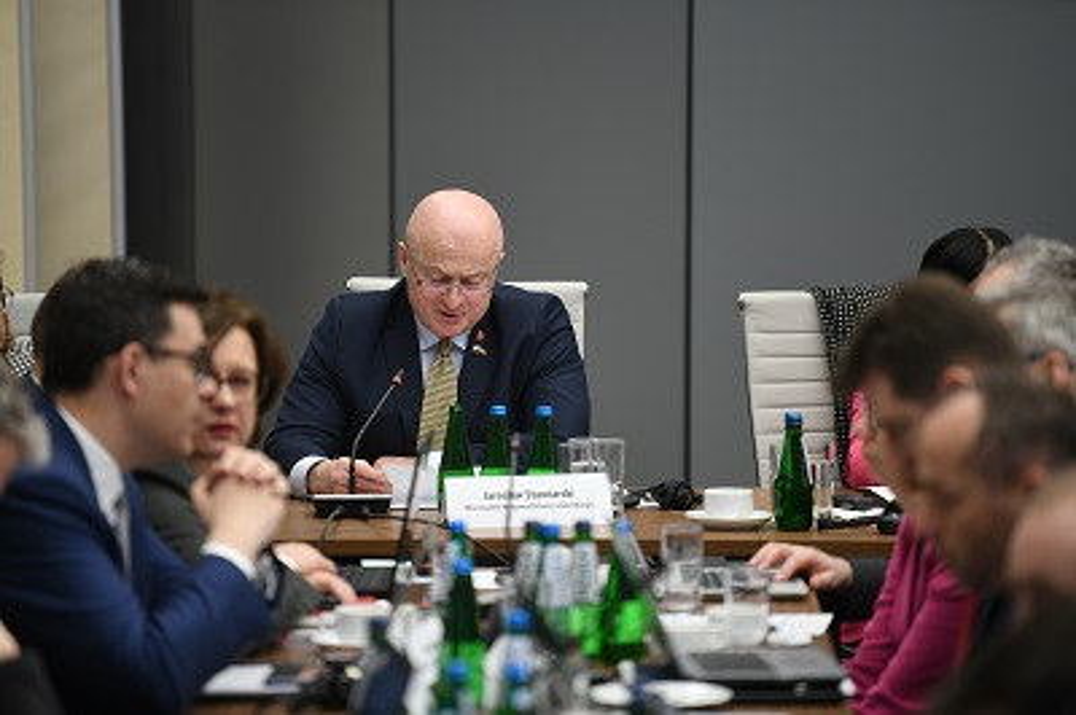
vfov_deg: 6.9
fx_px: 5973
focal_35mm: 200
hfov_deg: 10.3
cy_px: 358
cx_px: 538
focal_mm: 200
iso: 500
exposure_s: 1/160
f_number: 2.8
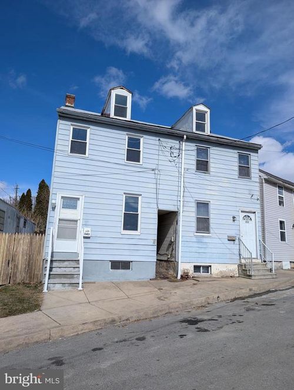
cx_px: 147
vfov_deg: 71.5
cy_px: 195
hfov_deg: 56.9
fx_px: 271
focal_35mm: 24
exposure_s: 1/2336
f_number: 1.68
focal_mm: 6.9
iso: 24
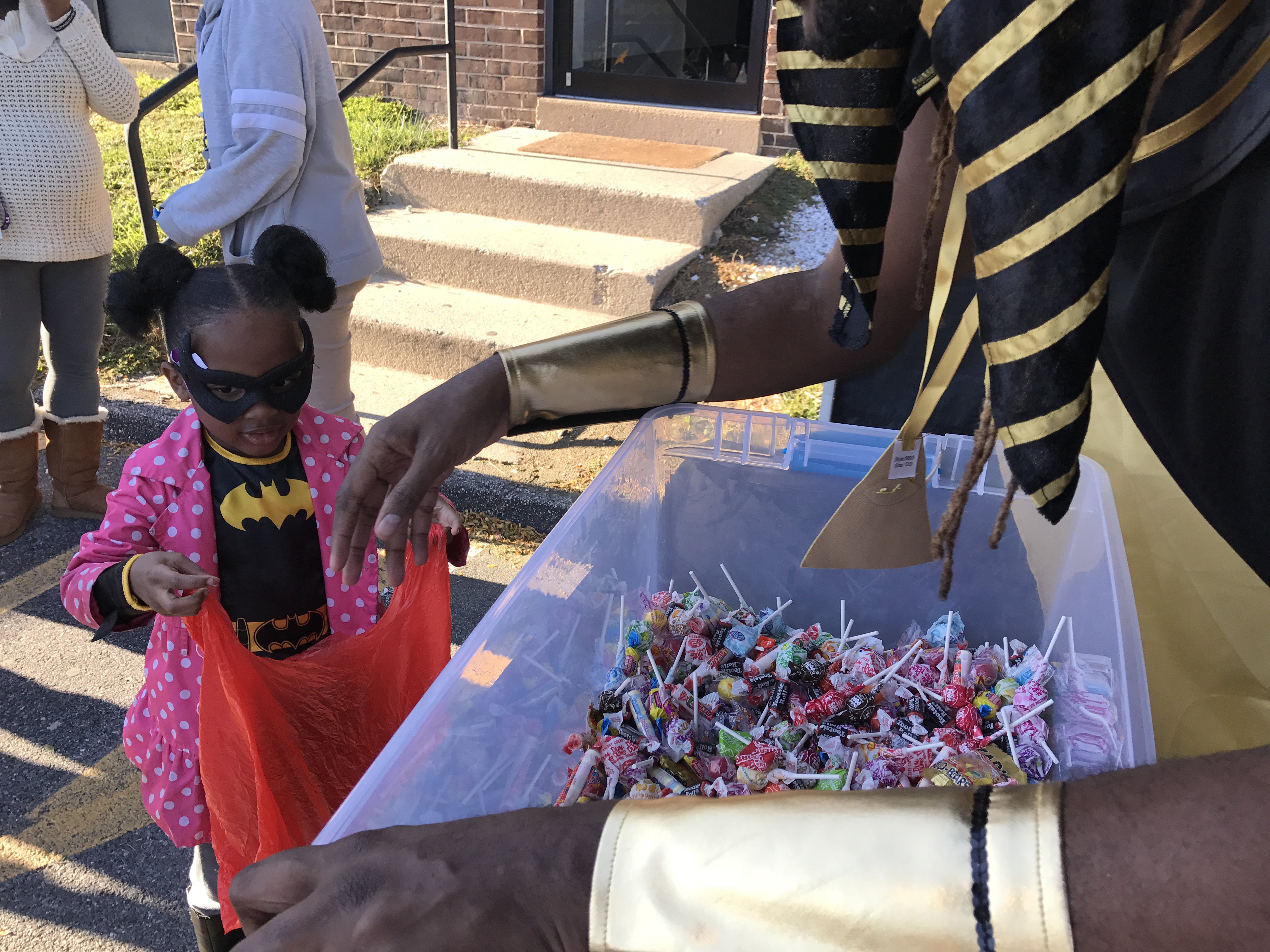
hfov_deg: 63.4
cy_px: 476
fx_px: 1027
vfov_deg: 49.7
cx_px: 635
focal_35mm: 28
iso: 20
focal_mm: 3.99
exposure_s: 1/306
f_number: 1.8
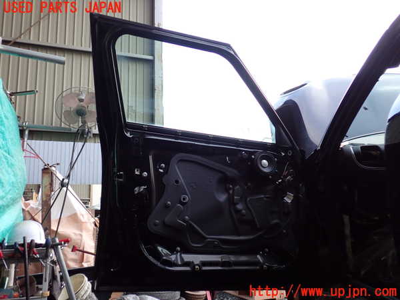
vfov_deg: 46.8
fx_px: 347
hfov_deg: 60.0
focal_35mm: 30
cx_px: 200
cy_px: 150
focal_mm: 5.4
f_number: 2.3
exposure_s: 1/80
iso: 200
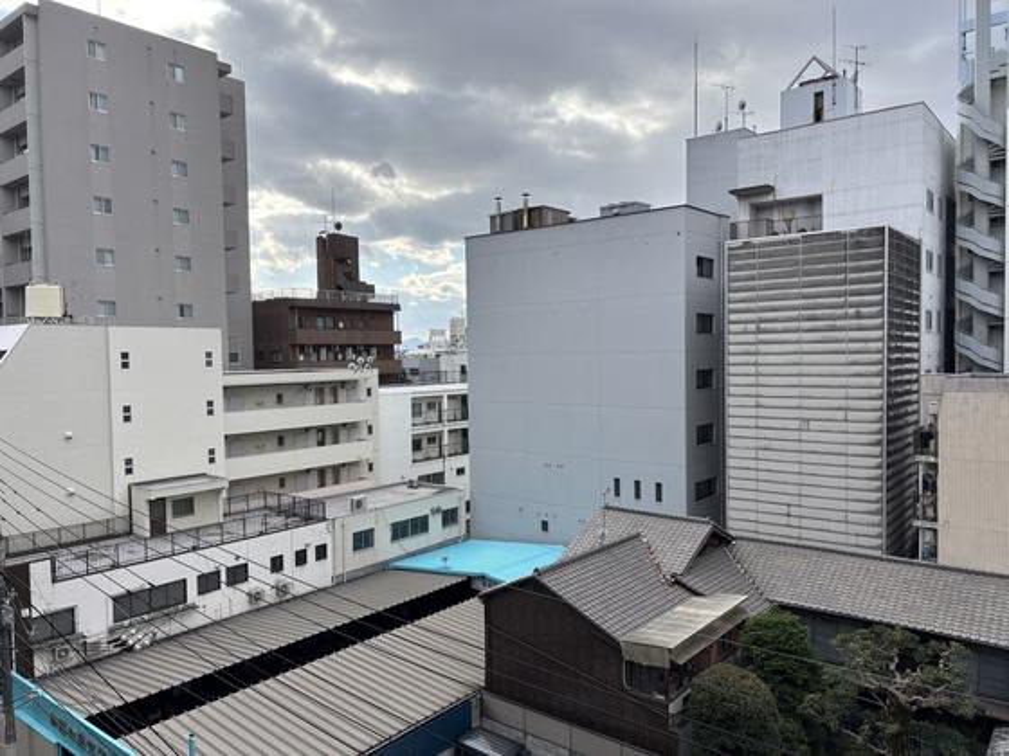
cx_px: 504
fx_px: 758
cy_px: 378
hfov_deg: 67.3
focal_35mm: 26
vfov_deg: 53.1
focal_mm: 5.96
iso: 50
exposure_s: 1/1783
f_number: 1.6
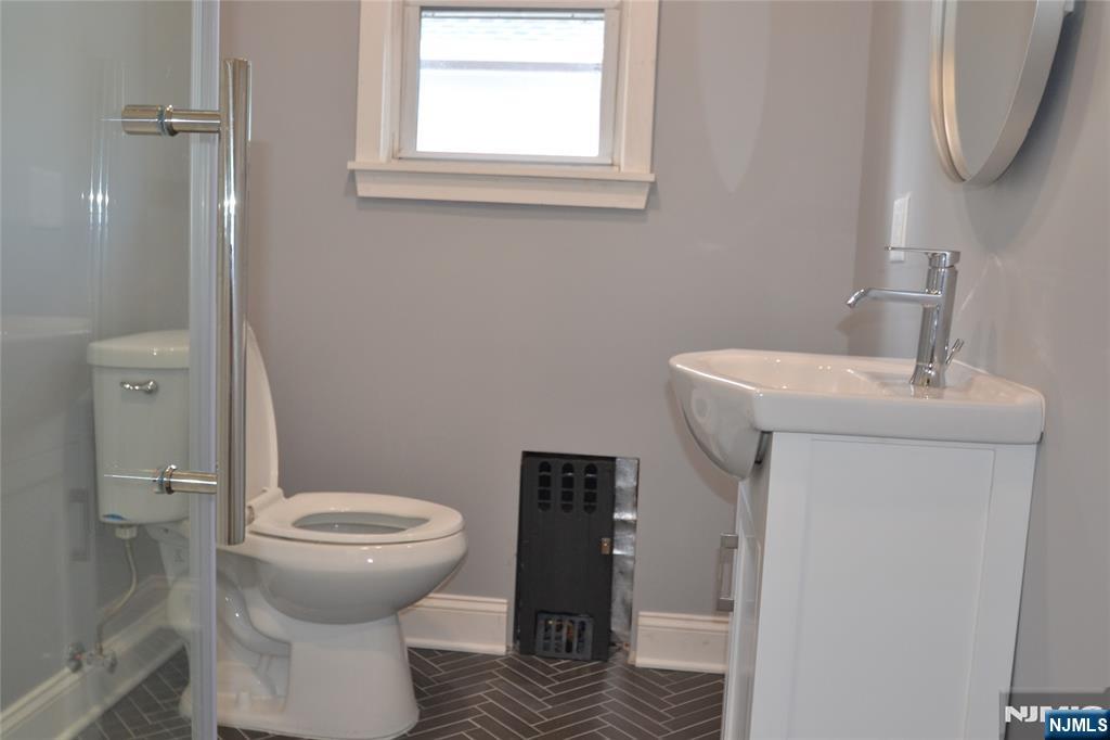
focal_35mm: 32
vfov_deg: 41.7
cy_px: 370
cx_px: 555
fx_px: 971
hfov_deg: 59.5
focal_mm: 21
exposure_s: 1/60
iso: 720
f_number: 4.5
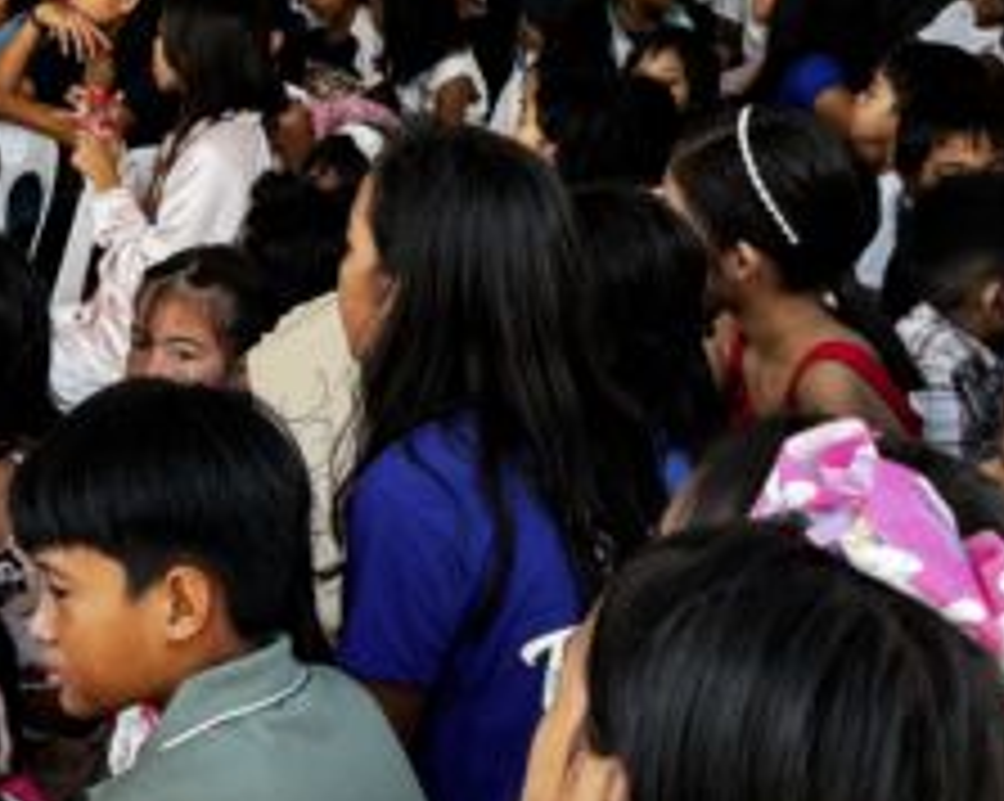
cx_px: 95
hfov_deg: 22.2
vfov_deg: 18.0
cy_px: 86
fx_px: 2494
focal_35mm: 84
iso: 64
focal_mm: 6.76
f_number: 1.78
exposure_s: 1/217
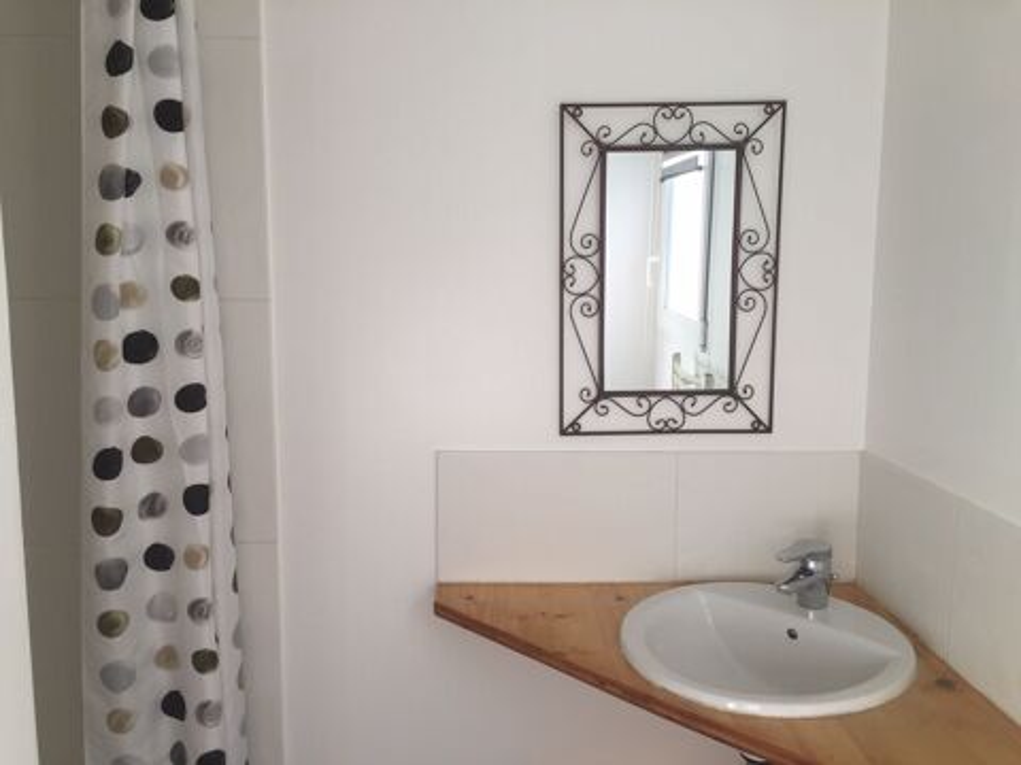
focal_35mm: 29
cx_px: 510
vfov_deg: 48.2
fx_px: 855
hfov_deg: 61.7
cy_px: 382
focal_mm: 4.15
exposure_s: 1/100
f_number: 2.2
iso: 40
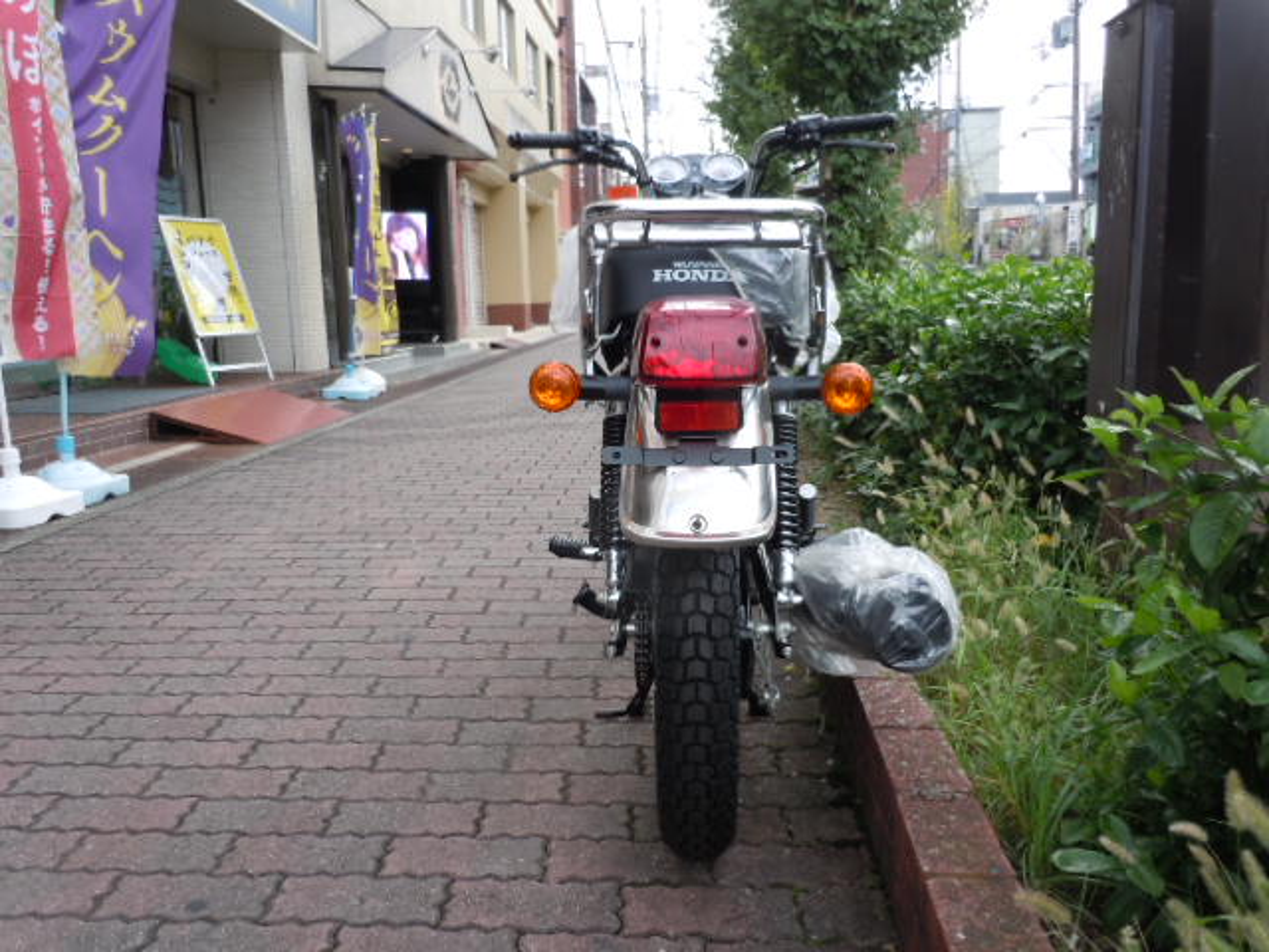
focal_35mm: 28
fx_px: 1026
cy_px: 476
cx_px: 634
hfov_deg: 63.4
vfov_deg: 49.7
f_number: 3.7
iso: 100
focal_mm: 5
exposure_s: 1/200
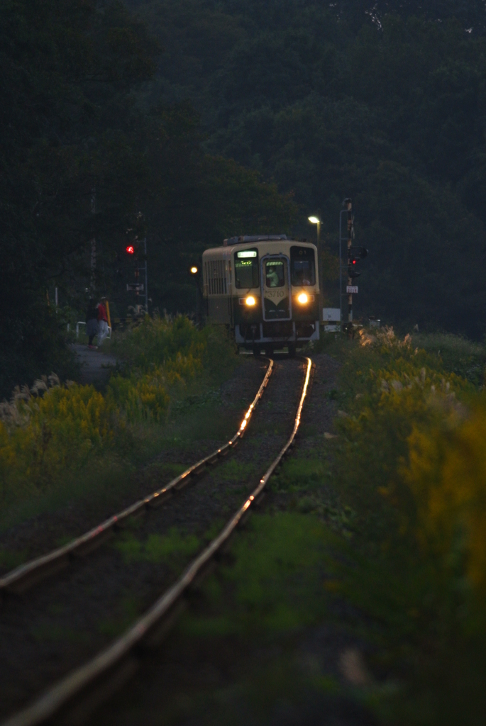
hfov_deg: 1.7
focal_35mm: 810
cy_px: 363
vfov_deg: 2.5
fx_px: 16363
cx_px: 243
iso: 400
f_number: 4
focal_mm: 300
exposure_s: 1/50
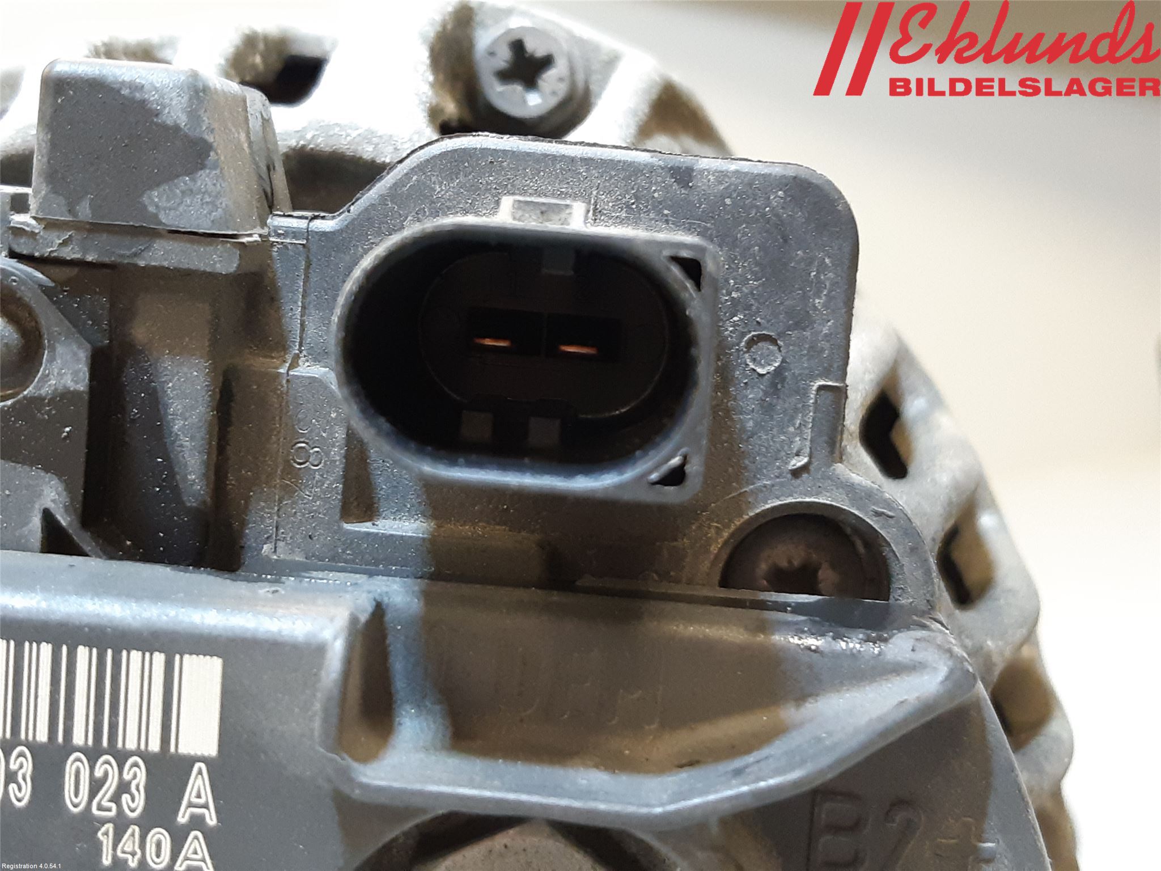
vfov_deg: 53.1
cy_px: 436
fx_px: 872
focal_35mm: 26
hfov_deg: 67.3
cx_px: 580
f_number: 1.7
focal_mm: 3.93
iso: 250
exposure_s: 1/50
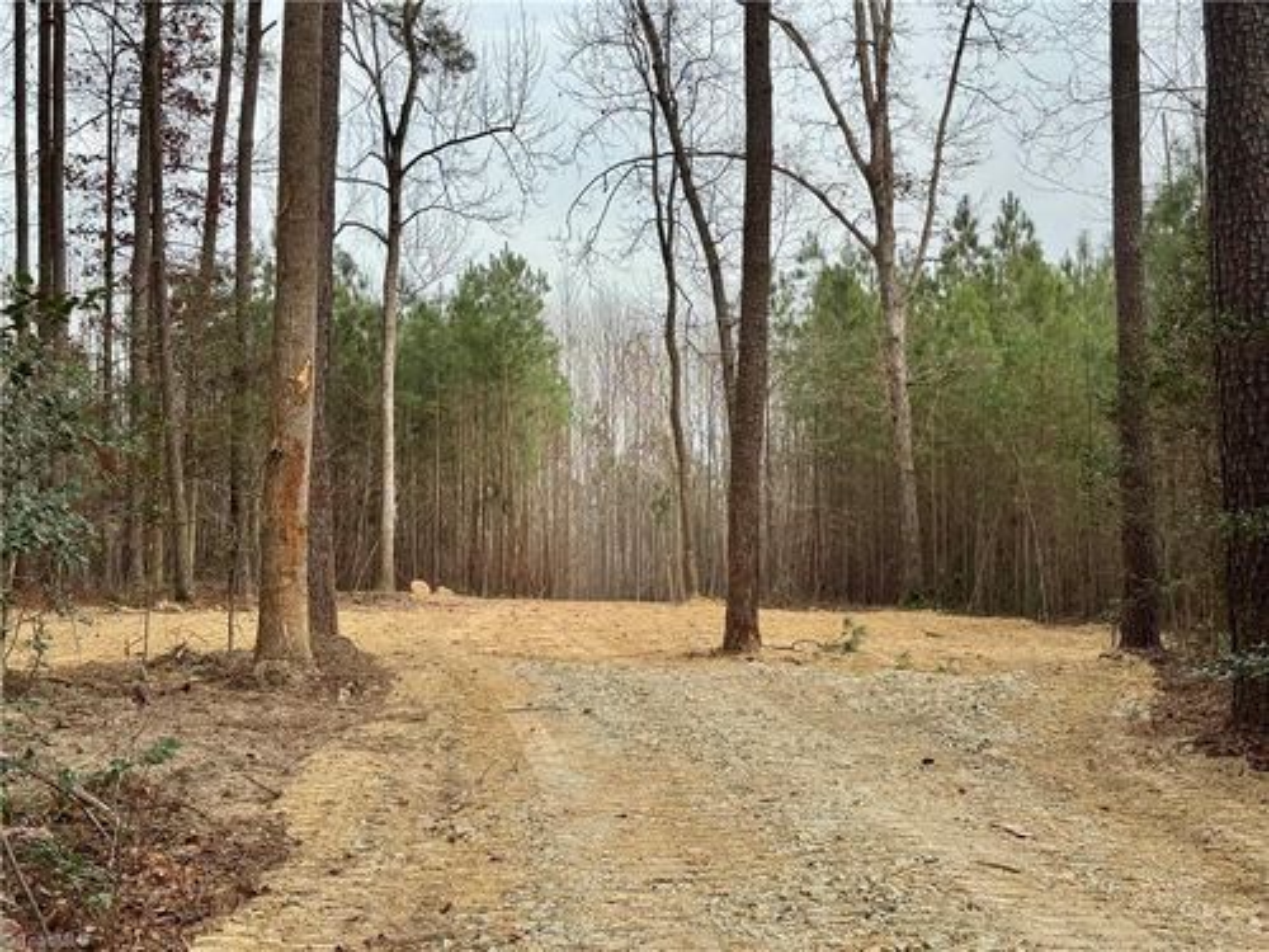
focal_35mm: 48
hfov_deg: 39.7
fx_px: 1760
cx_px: 634
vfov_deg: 30.3
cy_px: 476
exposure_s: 1/756
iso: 64
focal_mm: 6.76
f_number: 1.78
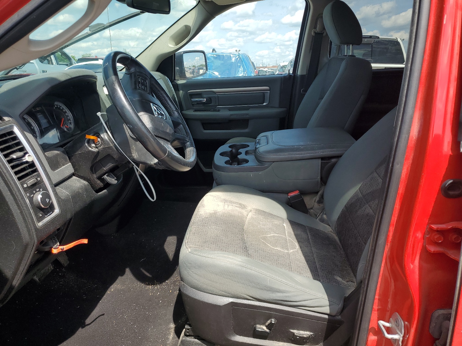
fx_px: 347
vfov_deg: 53.1
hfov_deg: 67.3
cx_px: 231
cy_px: 173
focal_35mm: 26
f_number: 1.5
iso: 50
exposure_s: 1/1429
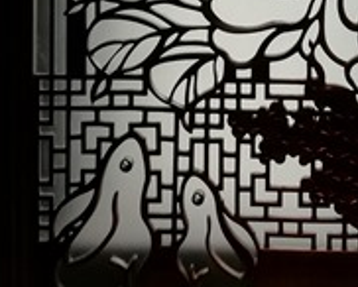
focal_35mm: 104
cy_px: -136
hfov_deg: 18.3
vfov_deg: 14.0
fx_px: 1103
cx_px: 281
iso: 160
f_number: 2.2
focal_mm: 4.5
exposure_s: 1/50
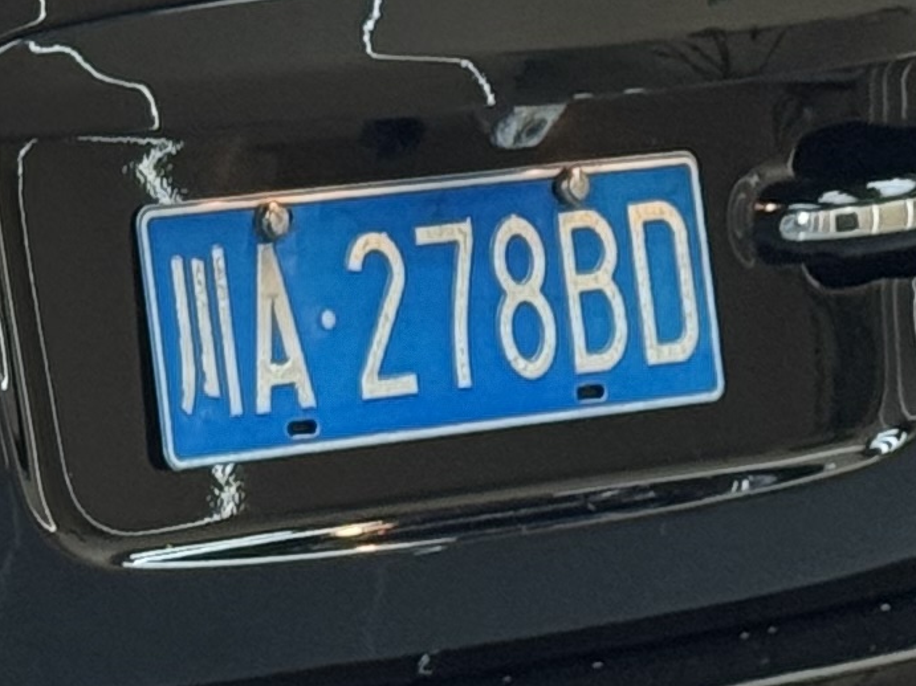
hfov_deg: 6.8
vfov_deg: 5.3
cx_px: -1171
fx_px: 7408
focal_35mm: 280
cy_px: -12
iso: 125
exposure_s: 1/60
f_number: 1.78
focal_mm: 6.76
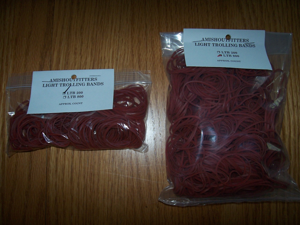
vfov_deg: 41.8
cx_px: 150
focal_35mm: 34
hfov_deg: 54.0
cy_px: 112
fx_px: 295
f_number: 2.7
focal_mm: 5.6
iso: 125
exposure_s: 1/60
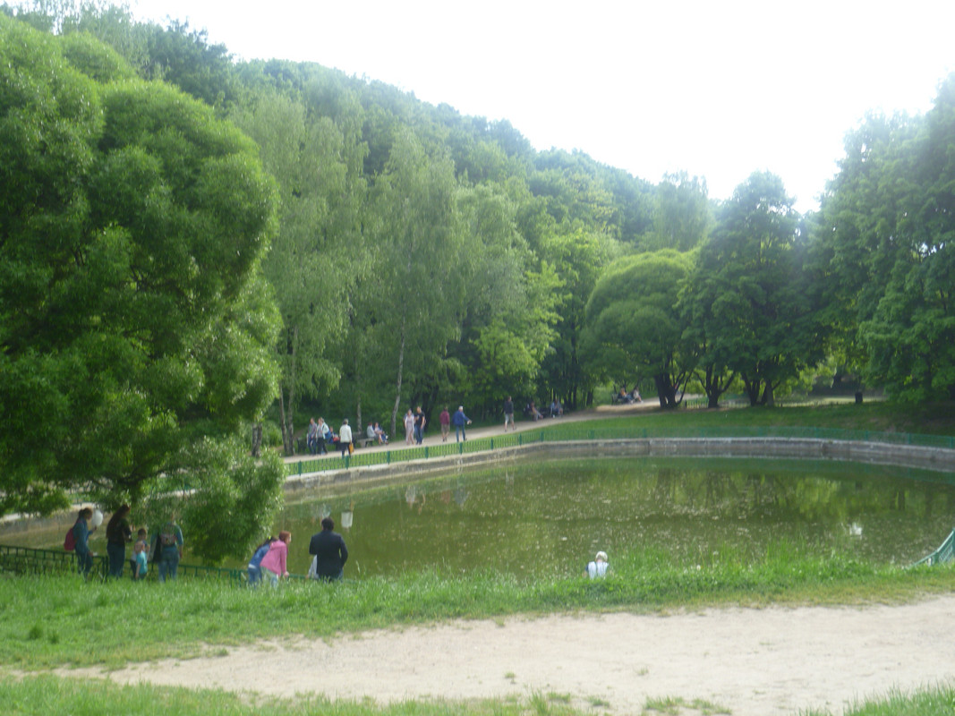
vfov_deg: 32.2
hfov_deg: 42.1
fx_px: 1241
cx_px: 478
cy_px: 358
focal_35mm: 45
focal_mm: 8
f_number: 3.4
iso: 80
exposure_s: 1/160
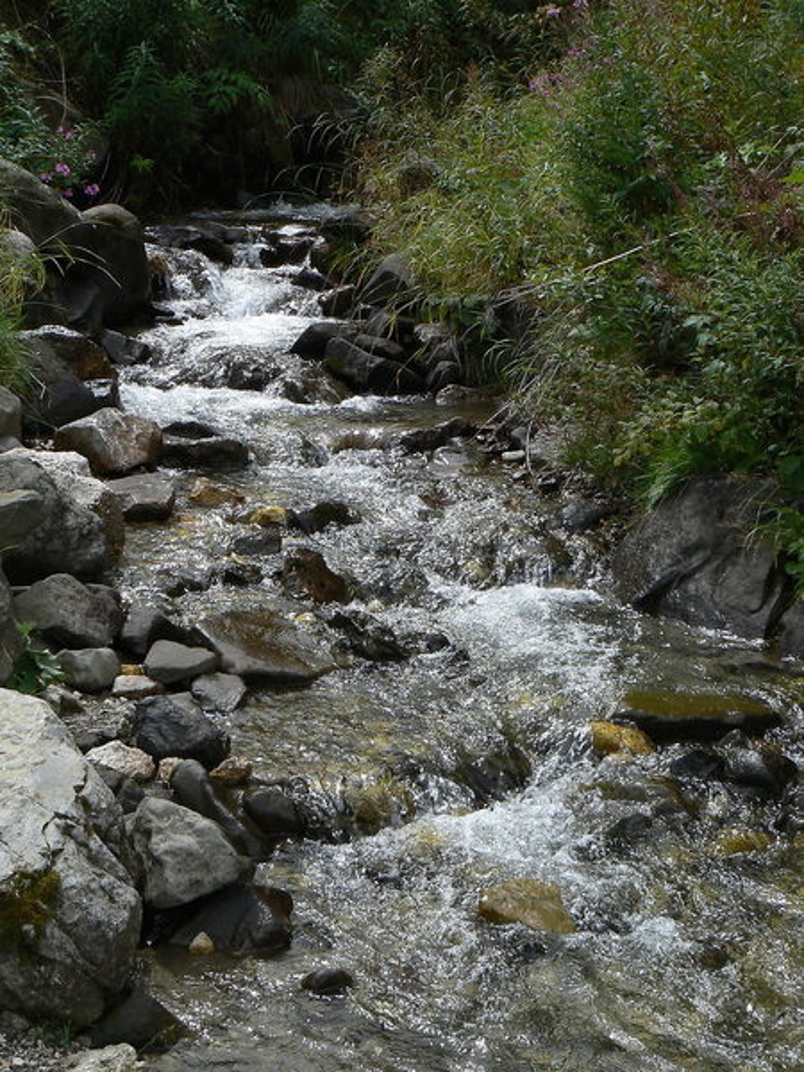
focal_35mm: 68
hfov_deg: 21.6
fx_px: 2106
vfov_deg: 28.6
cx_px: 402
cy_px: 536
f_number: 8
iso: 80
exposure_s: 1/160
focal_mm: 11.4
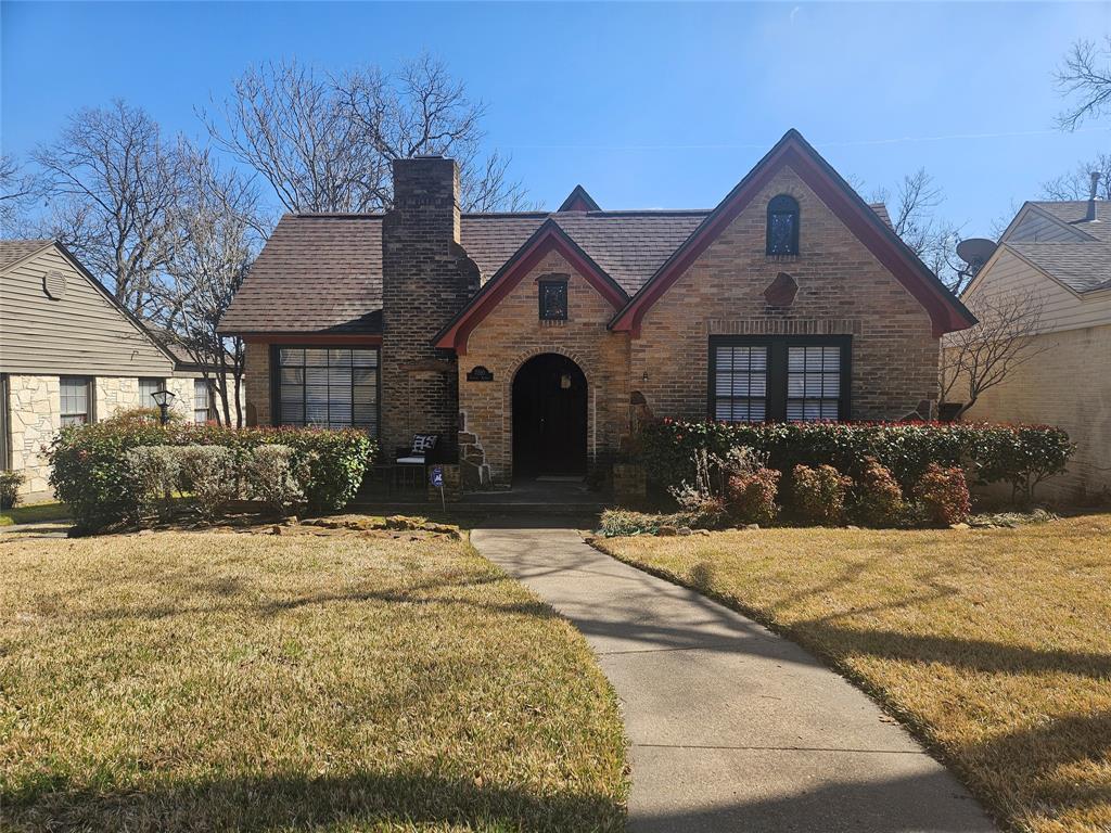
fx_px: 738
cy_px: 416
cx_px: 556
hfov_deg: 73.9
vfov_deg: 58.9
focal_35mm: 23
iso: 25
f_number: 1.8
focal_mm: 5.4
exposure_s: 1/1336
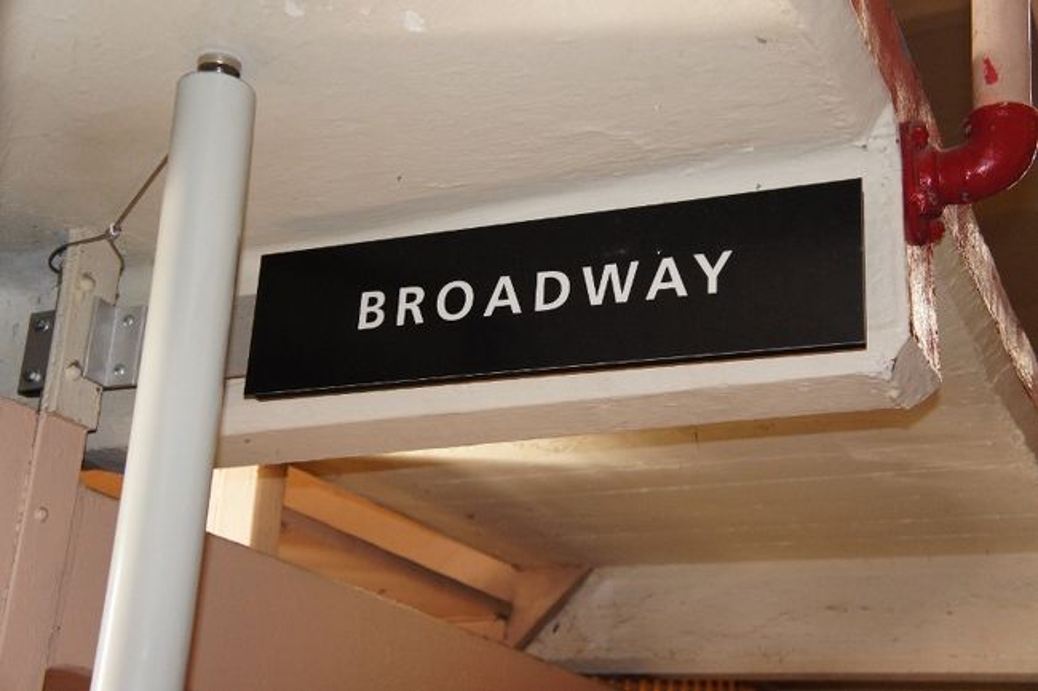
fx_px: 1513
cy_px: 346
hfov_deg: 37.9
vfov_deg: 25.7
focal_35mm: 52
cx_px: 519
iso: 1600
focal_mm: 35
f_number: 4.5
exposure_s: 1/60
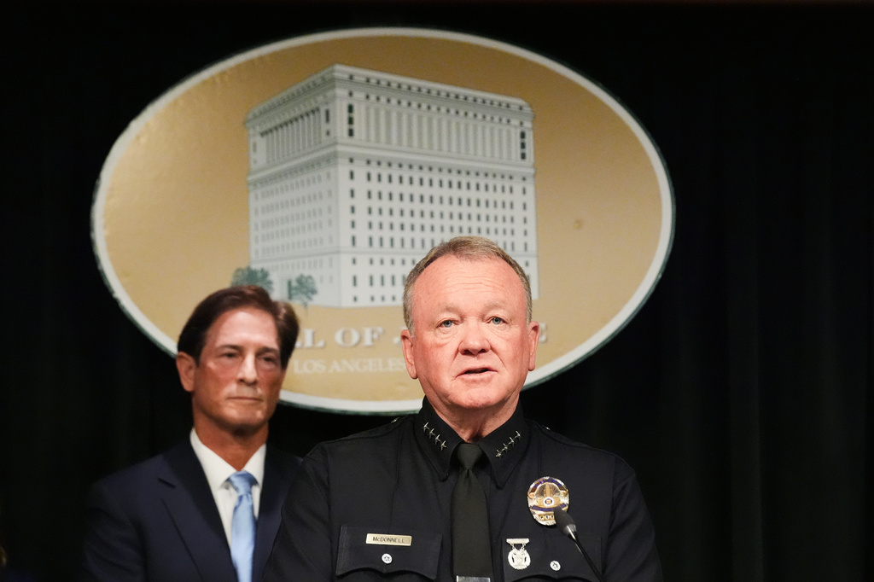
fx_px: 3155
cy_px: 291
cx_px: 437
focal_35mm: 130
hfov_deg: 15.8
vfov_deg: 10.5
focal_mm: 130
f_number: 5
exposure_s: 1/320
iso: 10000
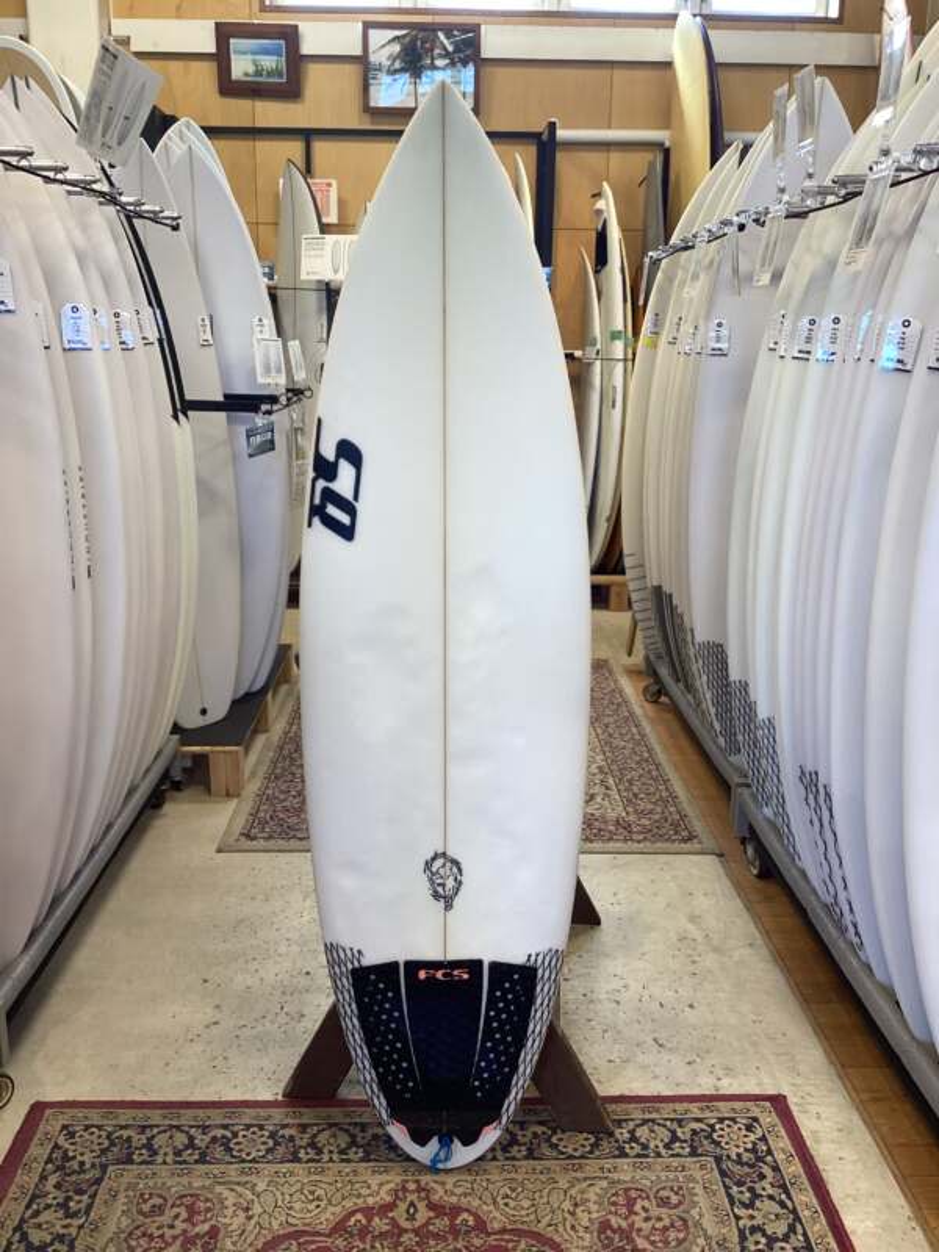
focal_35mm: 31
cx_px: 470
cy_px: 626
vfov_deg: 58.4
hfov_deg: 45.4
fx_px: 1121
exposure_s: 1/60
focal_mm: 3.3
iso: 50
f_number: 2.4
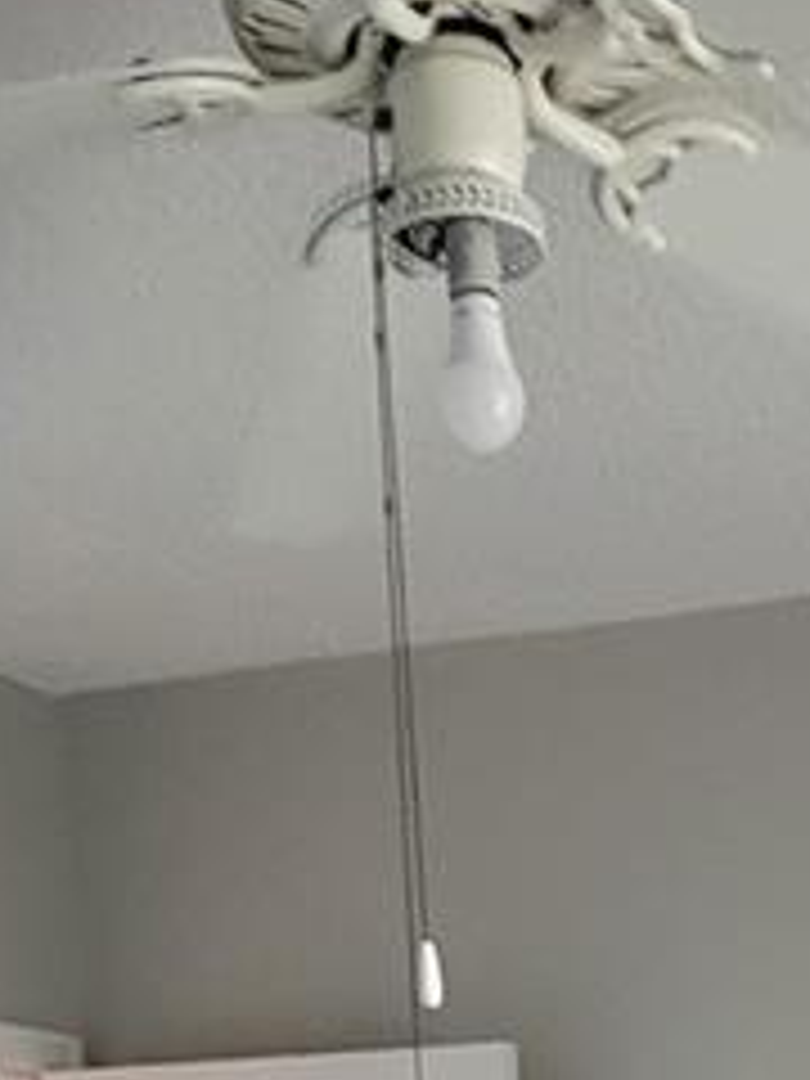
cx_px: 675
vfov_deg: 19.6
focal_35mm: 65
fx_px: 2028
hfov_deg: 22.2
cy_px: 2061
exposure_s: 1/30
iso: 400
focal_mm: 2.2
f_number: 2.2
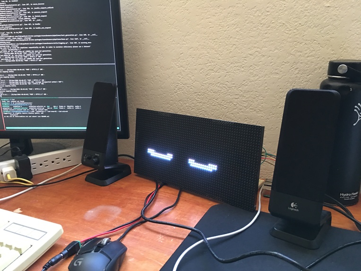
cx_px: 180
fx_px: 302
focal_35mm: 29
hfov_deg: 61.7
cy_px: 136
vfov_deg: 48.2
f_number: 2.2
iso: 50
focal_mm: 4.15
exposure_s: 1/4
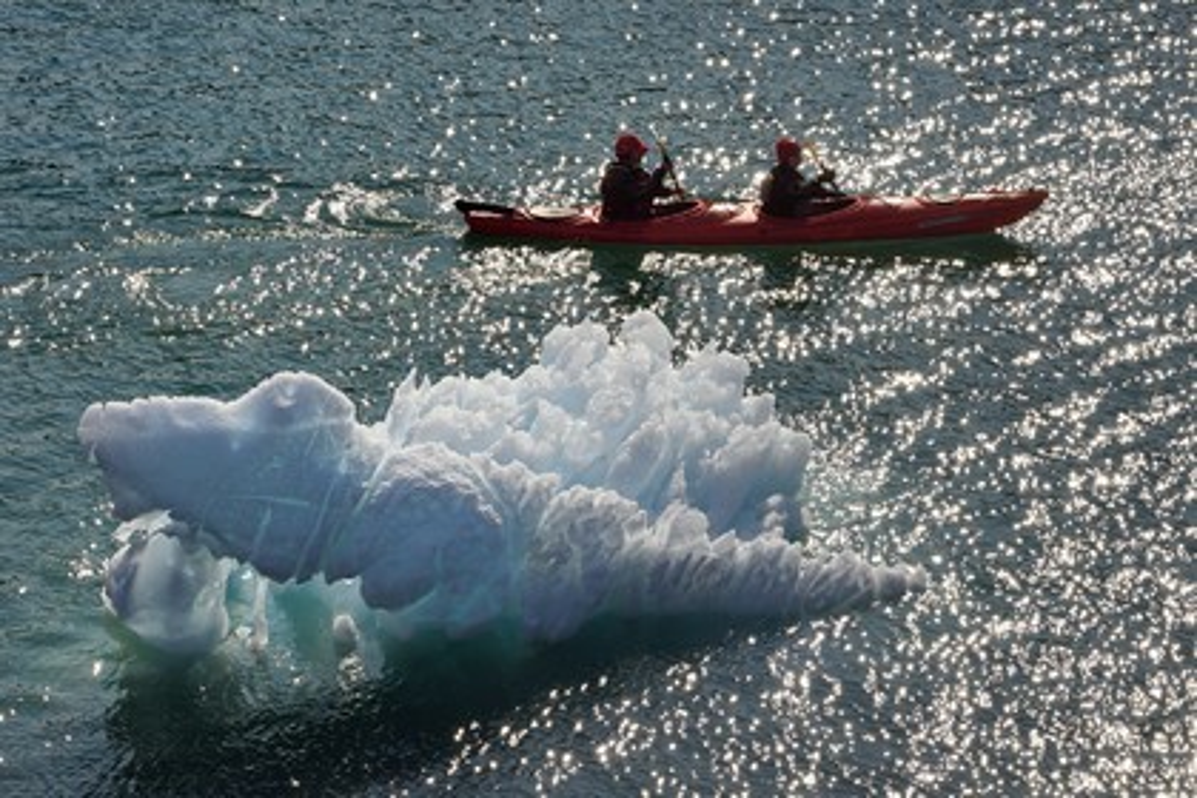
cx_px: 598
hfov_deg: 10.5
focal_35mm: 195
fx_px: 6483
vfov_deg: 7.0
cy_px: 399
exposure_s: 1/640
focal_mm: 195
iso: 200
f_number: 13
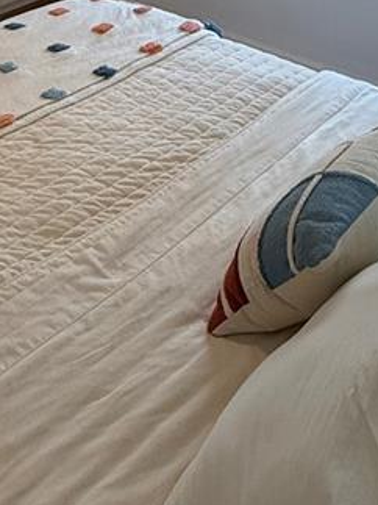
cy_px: -152
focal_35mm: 52
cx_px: 91
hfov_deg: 27.6
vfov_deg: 29.6
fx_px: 758
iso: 125
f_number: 2.2
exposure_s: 1/120
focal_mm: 2.22
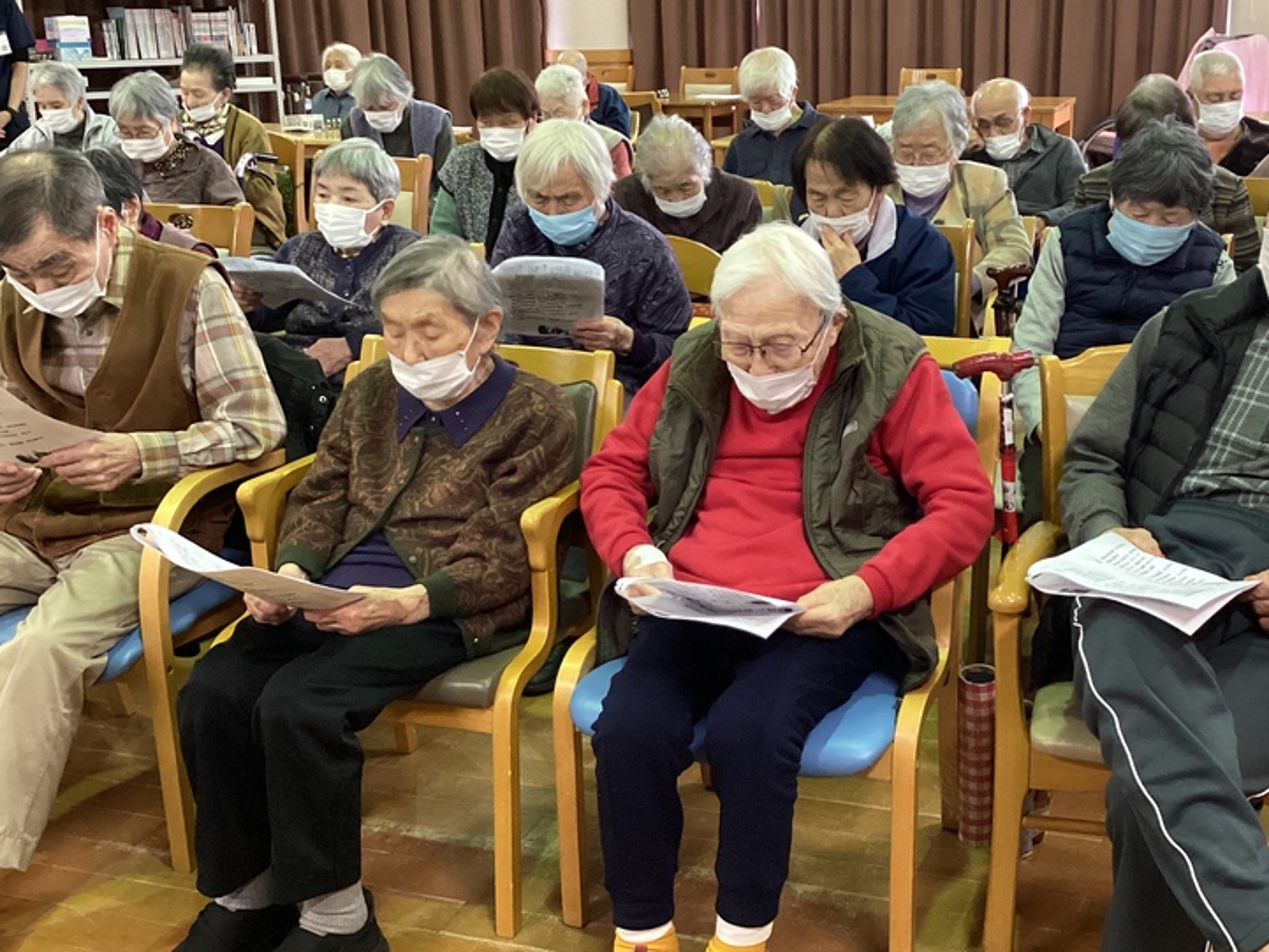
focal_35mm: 43
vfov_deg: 33.6
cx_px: 780
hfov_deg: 43.6
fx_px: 1577
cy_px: 461
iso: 320
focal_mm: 3.3
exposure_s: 1/40
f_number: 2.4
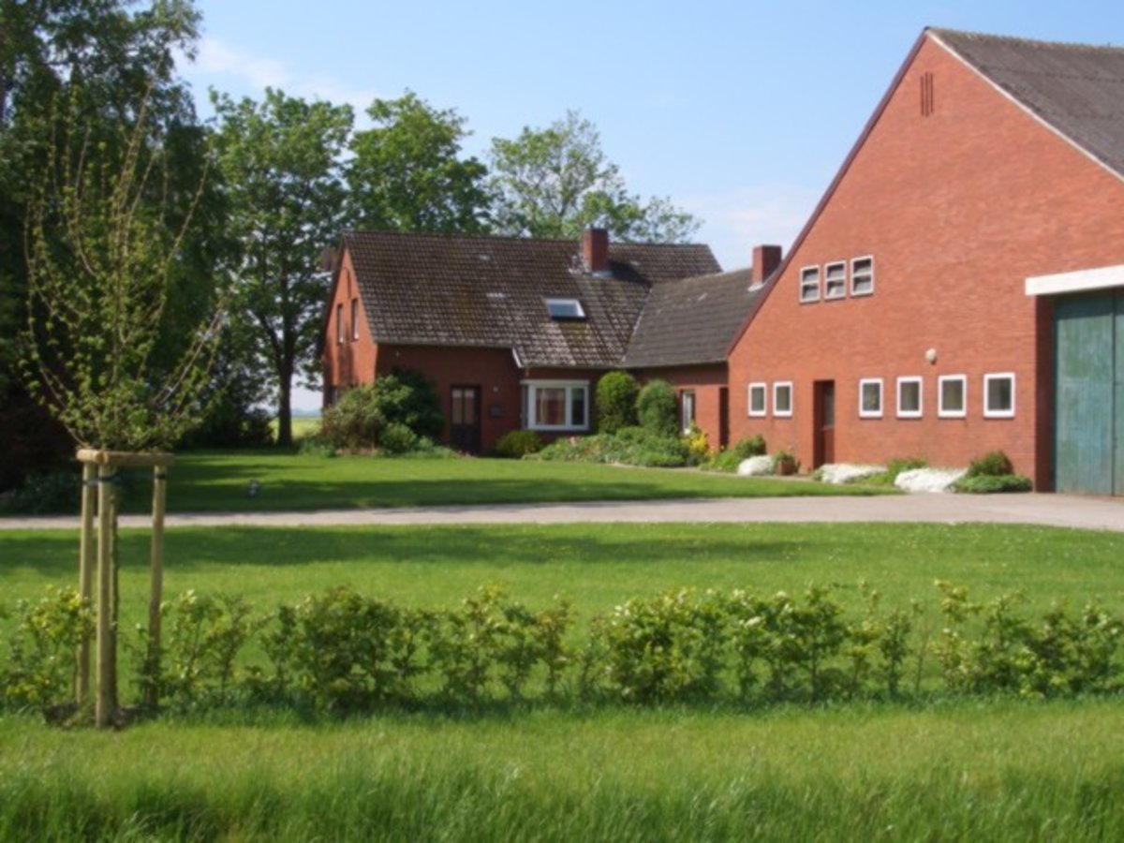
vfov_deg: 29.7
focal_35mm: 49
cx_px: 562
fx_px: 1591
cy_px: 422
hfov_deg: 38.9
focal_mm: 8.2
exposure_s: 1/250
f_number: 5
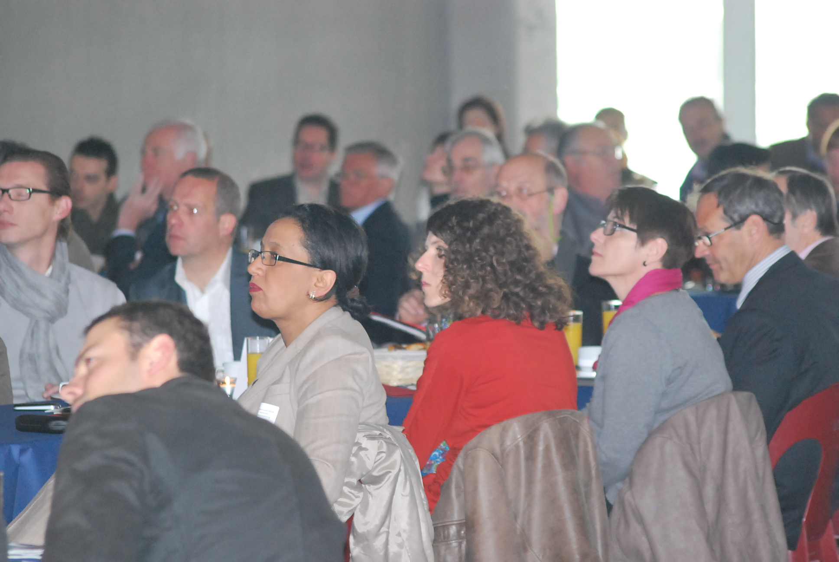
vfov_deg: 6.8
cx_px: 420
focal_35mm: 202
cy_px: 281
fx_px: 4725
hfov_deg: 10.1
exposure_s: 1/60
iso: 1600
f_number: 4.5
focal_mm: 135
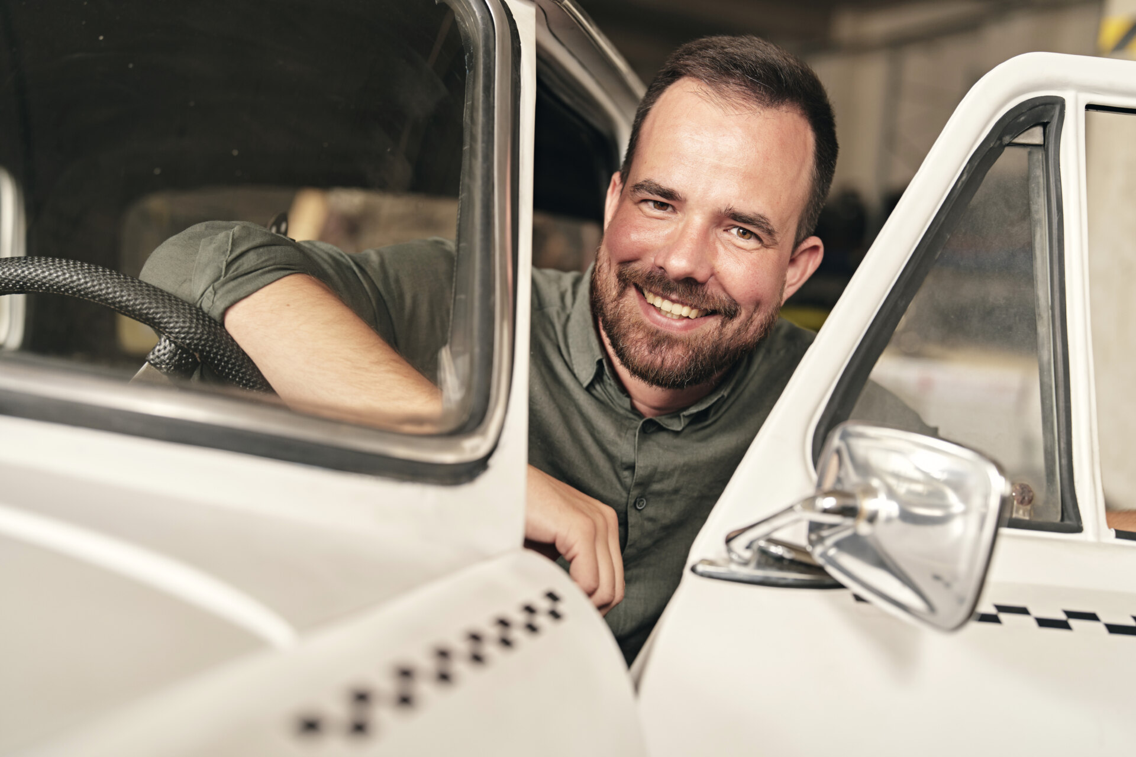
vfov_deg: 27.0
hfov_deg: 39.6
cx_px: 568
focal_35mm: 50
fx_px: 1578
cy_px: 378
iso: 200
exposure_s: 1/100
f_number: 2.5
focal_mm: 50
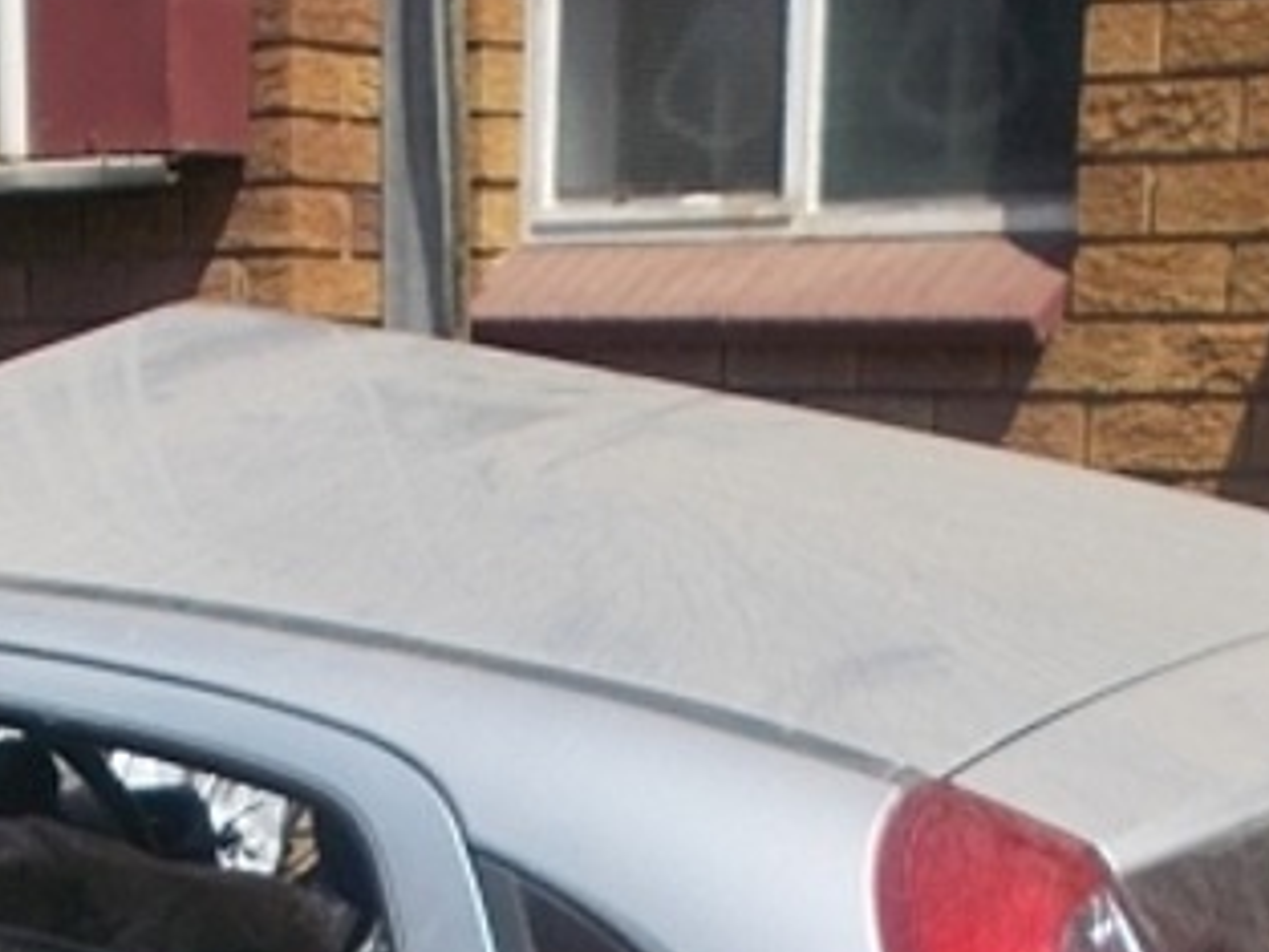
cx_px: 484
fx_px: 3704
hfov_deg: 19.4
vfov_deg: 13.3
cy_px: 1695
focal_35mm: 101
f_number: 8
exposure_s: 1/160
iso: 80
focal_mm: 4.6
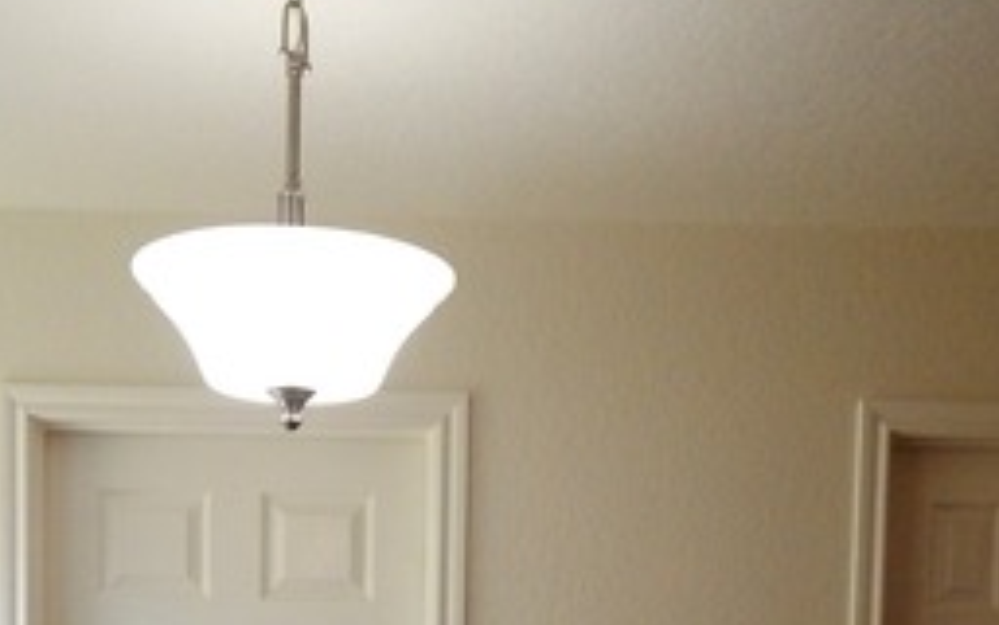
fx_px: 1661
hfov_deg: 33.4
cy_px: 883
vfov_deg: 19.2
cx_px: 390
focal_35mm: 61
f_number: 3
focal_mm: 4
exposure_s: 1/200
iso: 400
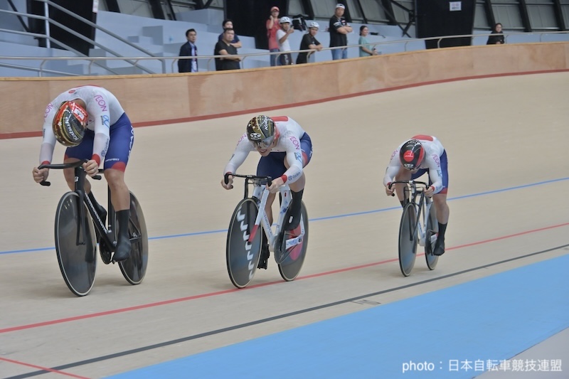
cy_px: 190
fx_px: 1659
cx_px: 284
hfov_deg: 19.5
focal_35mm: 105
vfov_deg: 13.0
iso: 1600
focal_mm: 105
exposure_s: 1/500
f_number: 7.1
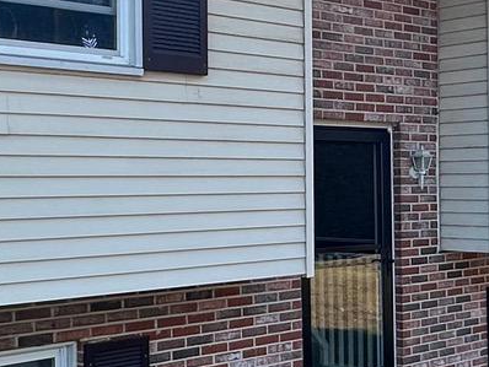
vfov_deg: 20.5
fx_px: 1018
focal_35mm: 72
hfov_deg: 26.1
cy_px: 184
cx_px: 444
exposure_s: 1/686
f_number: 2.2
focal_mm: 2.22
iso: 40
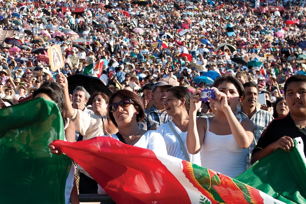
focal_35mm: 75
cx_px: 84
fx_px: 637
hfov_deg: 26.7
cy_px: 63
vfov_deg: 18.1
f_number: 4
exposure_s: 1/1600
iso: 320
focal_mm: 32
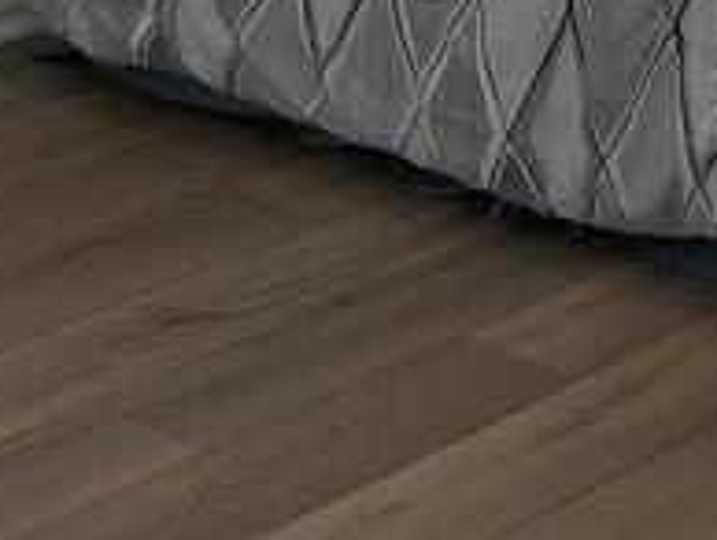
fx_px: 2841
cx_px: 1748
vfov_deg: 10.2
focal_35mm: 137
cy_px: -462
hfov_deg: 11.7
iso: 32
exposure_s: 1/120
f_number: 1.6
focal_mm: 4.2
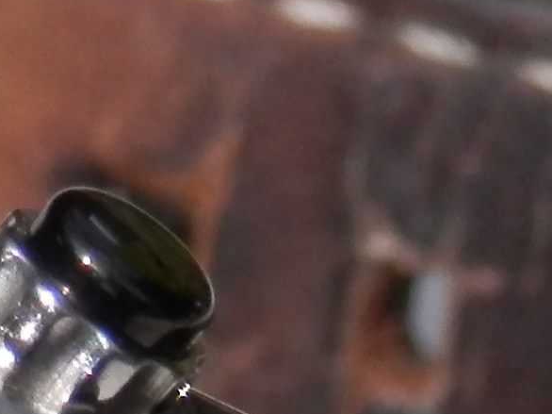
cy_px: 873
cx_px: -488
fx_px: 11317
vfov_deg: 2.1
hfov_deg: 2.8
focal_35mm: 710
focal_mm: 17.3
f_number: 13.9
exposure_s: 1/160
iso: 100
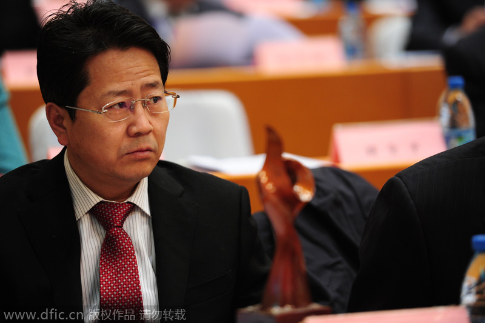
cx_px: 242
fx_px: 2694
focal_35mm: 200
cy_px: 162
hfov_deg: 10.3
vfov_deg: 6.9
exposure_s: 1/60
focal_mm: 200
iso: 1600
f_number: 2.8
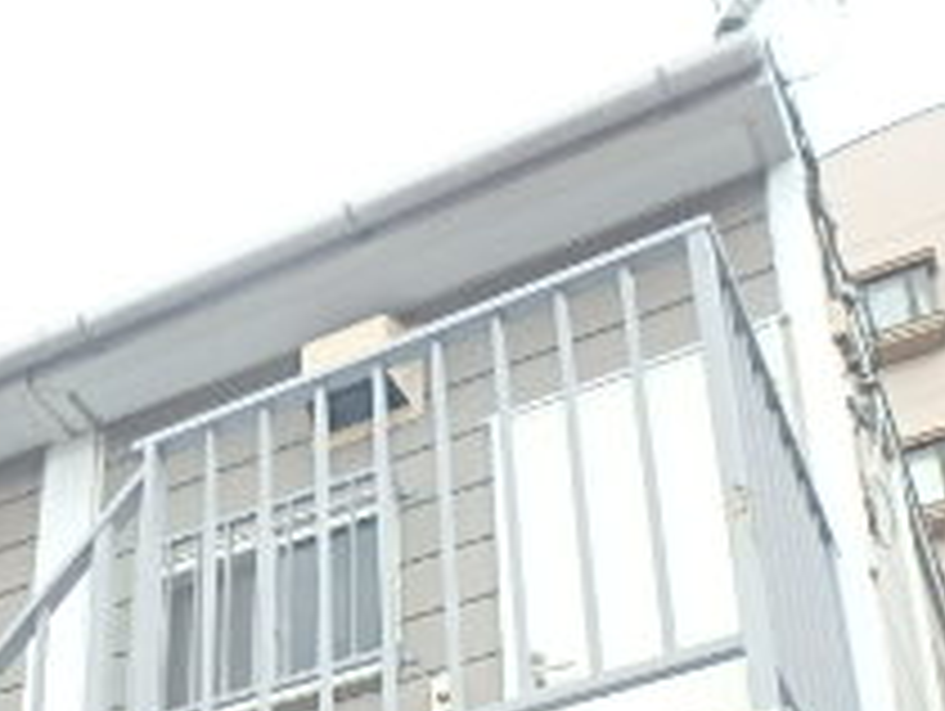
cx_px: 243
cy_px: 1026
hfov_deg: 29.8
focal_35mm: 64
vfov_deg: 20.2
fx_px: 1749
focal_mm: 3.7
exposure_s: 1/30
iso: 200
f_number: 3.5
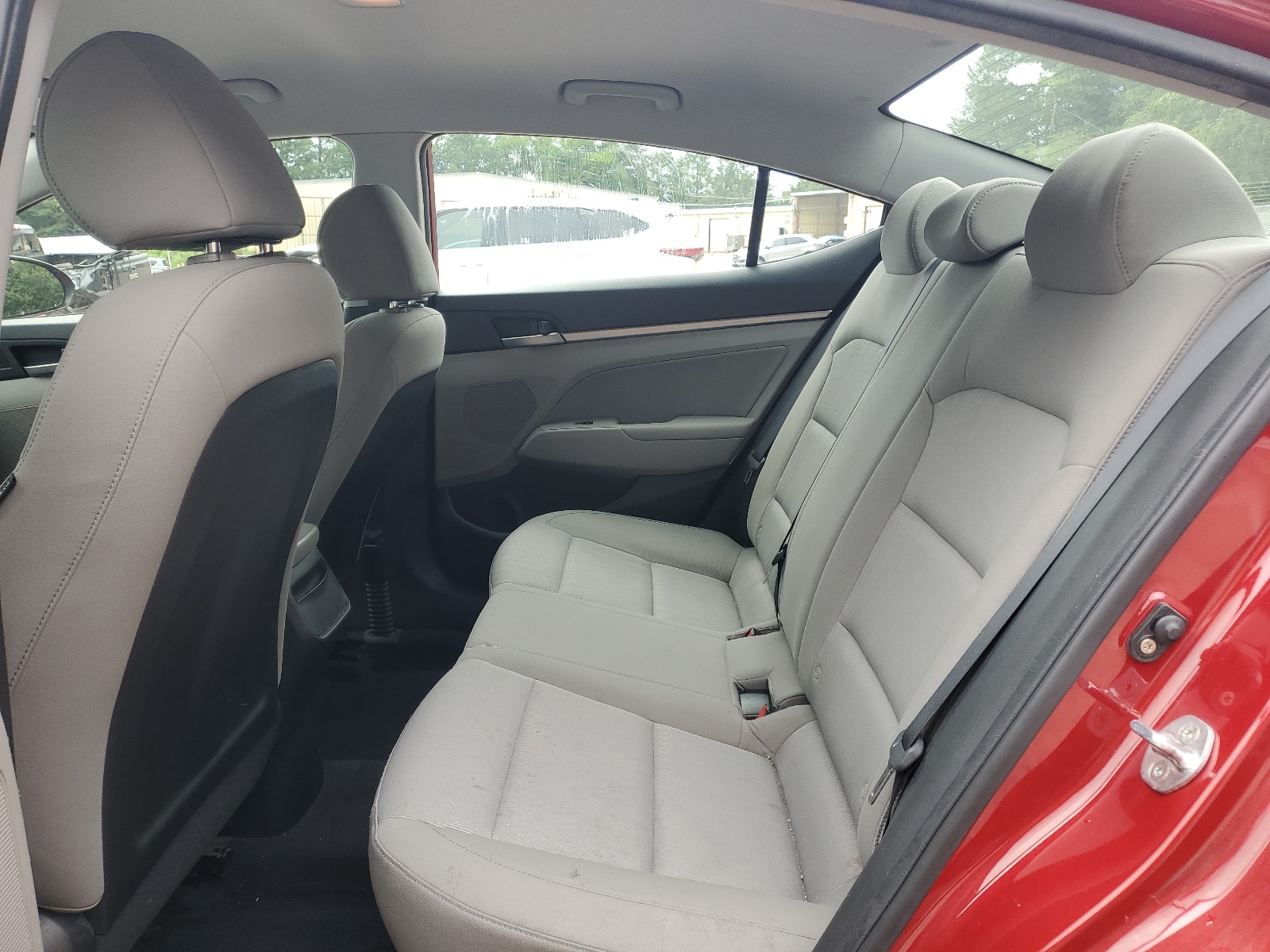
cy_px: 476
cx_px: 635
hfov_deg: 67.3
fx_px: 954
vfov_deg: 53.1
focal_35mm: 26
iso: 50
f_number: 1.5
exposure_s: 1/303
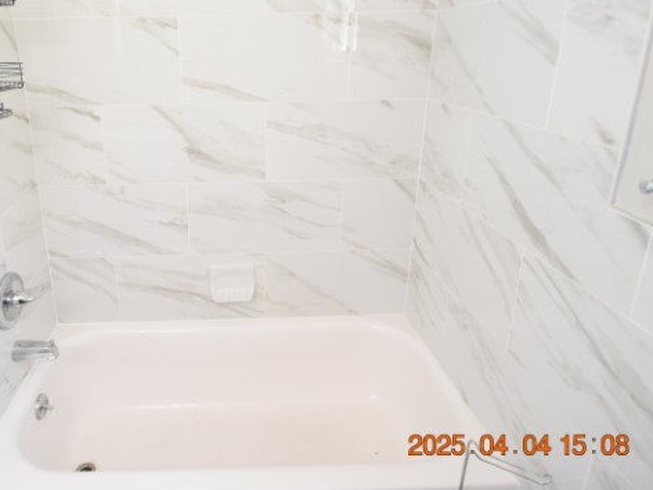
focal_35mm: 22
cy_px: 163
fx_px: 415
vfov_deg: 59.7
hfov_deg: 74.4
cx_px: 226
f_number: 3.5
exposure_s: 1/60
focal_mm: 10
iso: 900
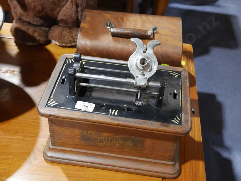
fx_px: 320
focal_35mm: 46
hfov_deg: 41.2
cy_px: 90
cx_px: 120
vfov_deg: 31.5
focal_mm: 23
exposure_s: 1/60
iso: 1600
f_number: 5.1
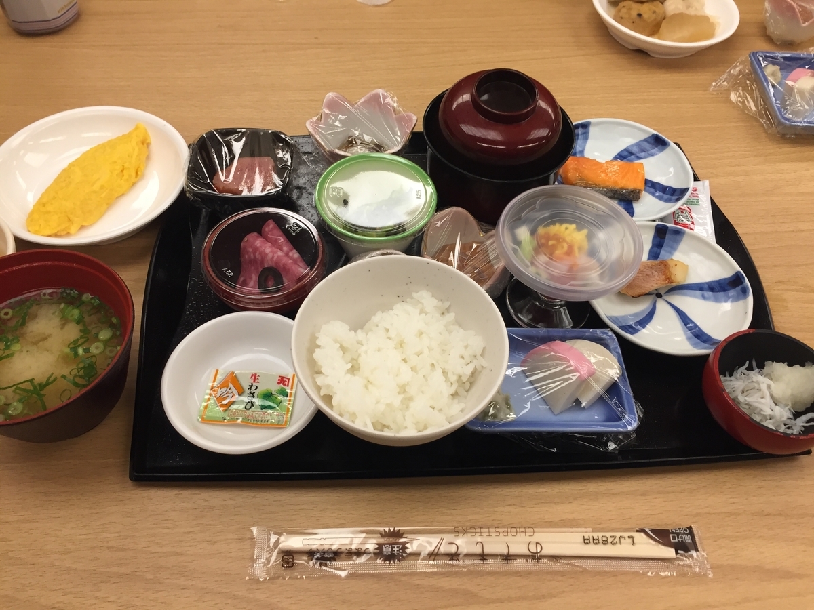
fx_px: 682
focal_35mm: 29
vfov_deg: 48.2
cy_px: 305
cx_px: 407
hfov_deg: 61.7
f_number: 2.2
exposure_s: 1/30
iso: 64
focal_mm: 4.15
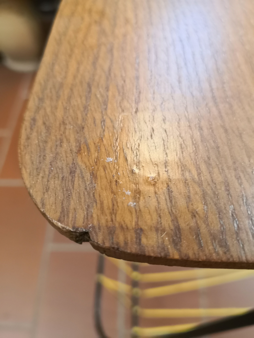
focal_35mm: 27
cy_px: 169
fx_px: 264
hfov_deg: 51.4
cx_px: 127
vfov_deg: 65.3
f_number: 1.6
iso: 200
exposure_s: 1/33.3
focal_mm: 3.95
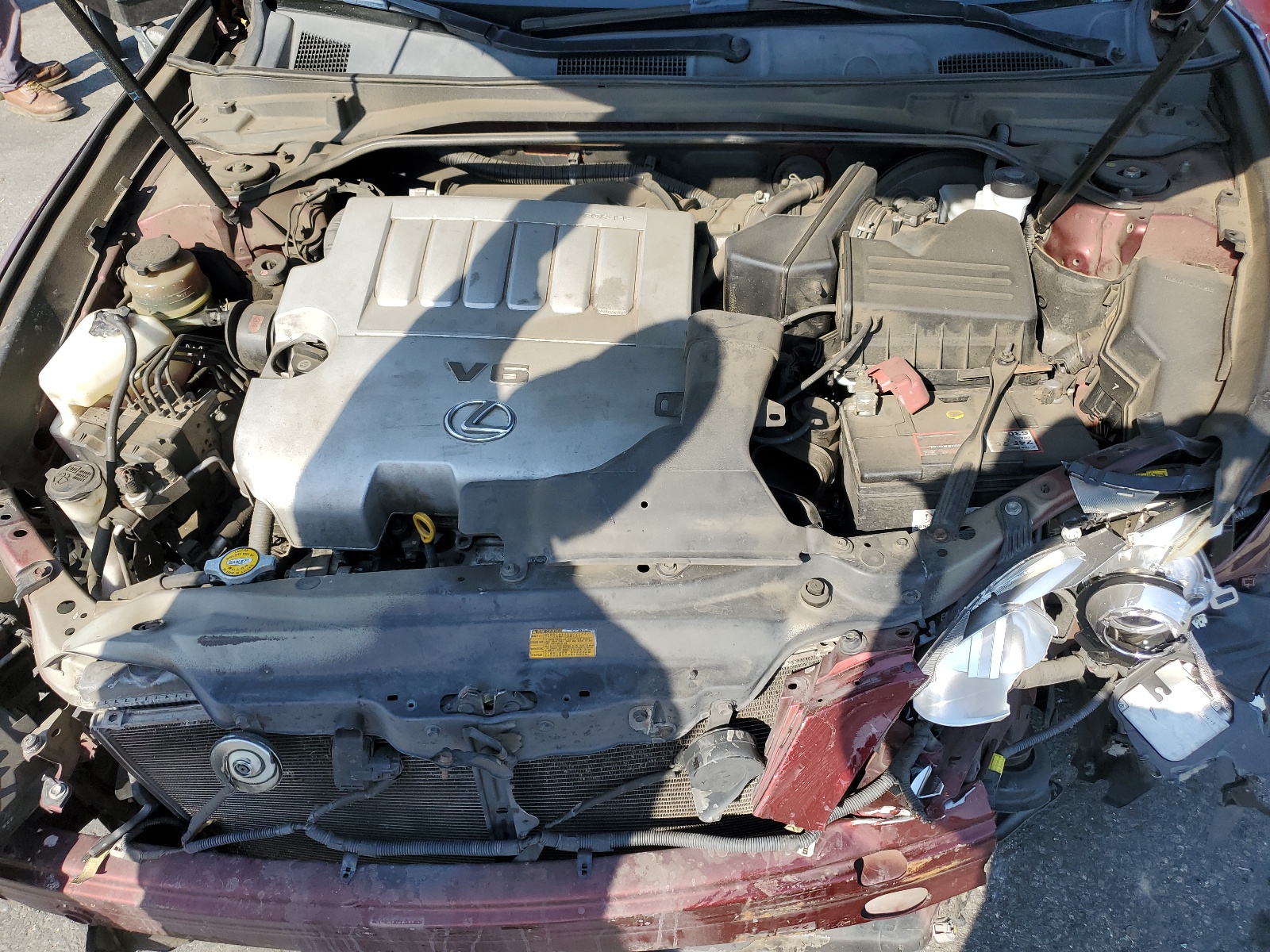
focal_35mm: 26
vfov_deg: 53.1
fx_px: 954
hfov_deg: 67.3
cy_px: 476
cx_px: 635
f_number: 1.5
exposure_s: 1/1250
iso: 50
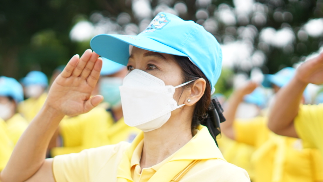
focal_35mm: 92
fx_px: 788
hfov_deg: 23.2
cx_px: 147
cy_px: 138
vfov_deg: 13.1
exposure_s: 1/4000
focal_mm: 50
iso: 400
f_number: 1.8
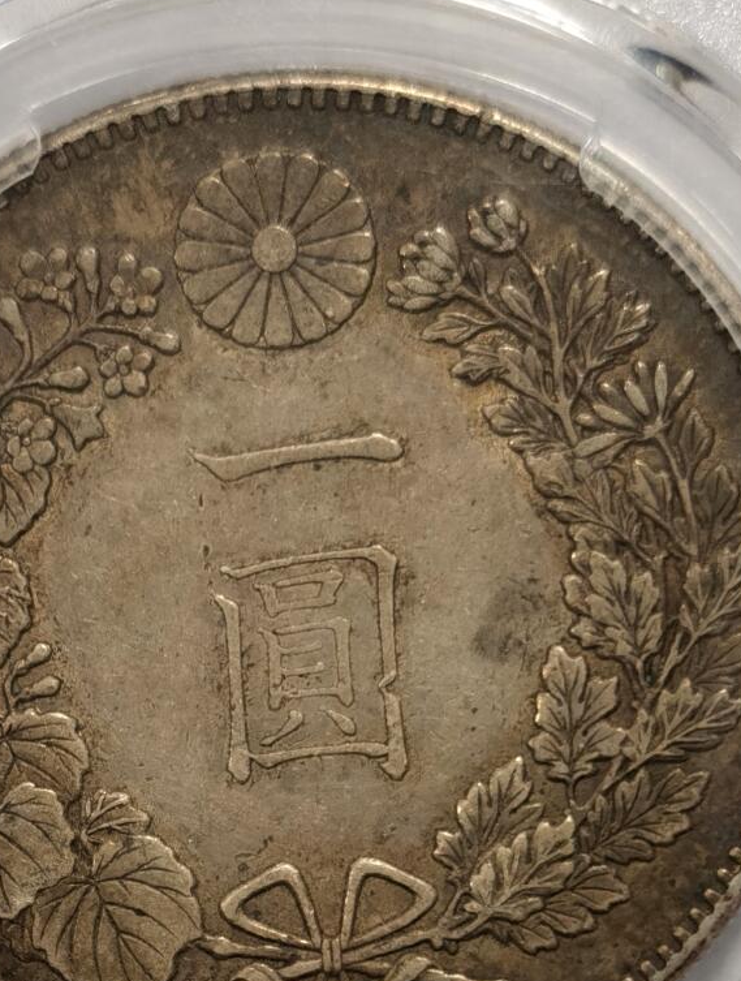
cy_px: 943
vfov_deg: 15.0
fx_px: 3664
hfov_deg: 11.5
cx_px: 290
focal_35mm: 129
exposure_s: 1/100
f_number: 16
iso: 80
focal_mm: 5.56
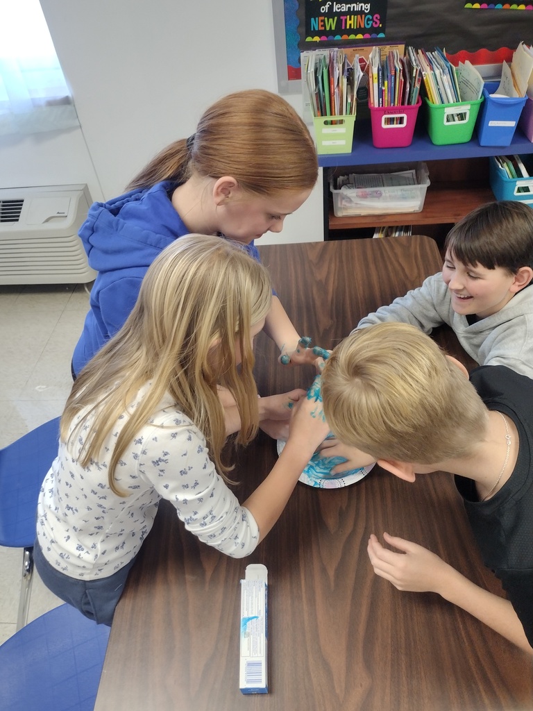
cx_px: 266
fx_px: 554
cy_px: 356
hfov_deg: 51.4
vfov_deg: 65.3
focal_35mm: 27
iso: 197
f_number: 1.7
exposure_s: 1/60
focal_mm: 4.71
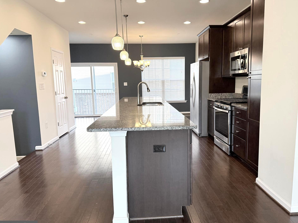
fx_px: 224
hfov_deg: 67.2
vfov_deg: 53.1
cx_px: 160
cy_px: 113
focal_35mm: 26
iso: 160
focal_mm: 6.76
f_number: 1.78
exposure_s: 1/199
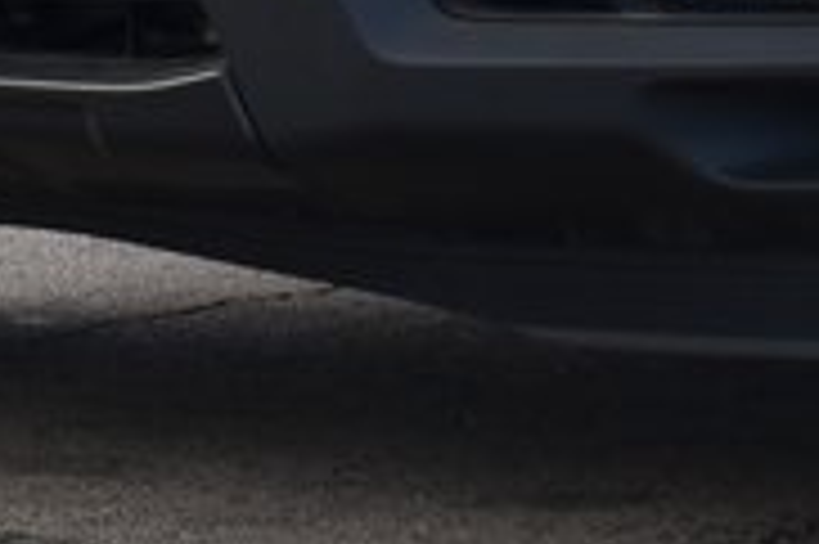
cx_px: 1125
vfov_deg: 3.8
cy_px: -537
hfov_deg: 5.8
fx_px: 8069
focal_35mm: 355
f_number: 9
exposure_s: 1/125
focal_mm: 42
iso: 400
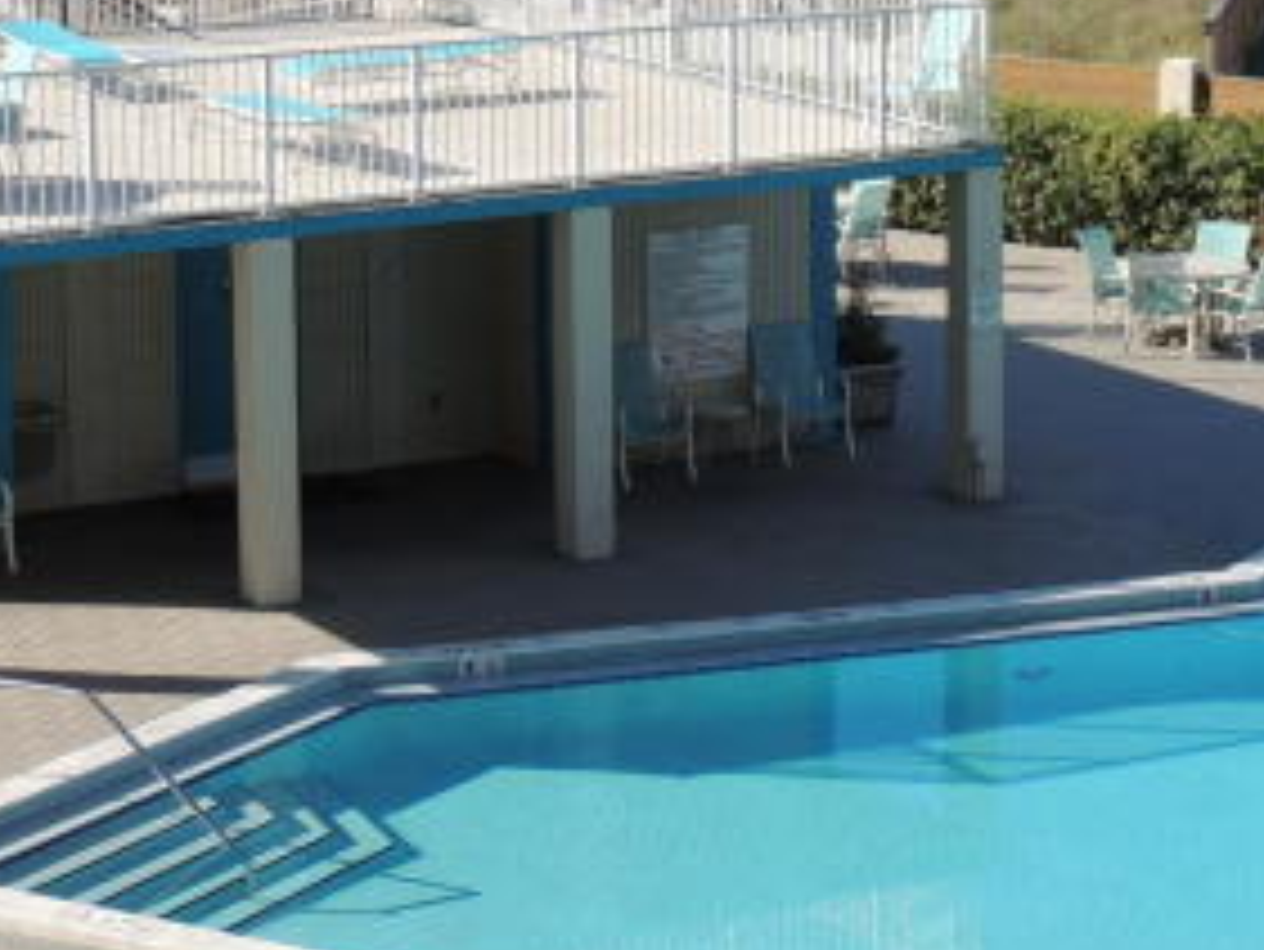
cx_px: 1057
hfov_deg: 17.1
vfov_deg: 12.9
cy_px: 144
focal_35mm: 114
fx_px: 4164
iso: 100
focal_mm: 8.9
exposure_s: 1/800
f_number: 3.6
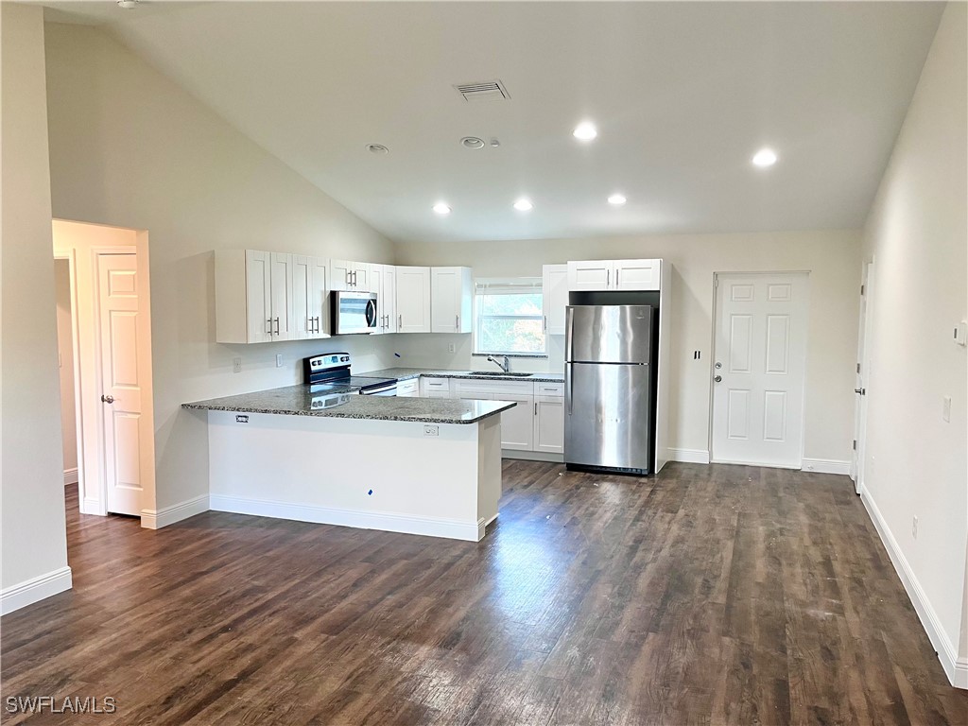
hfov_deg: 67.3
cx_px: 484
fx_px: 727
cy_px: 363
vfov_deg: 53.1
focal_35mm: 26
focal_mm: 5.1
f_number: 1.6
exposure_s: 1/60
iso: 80
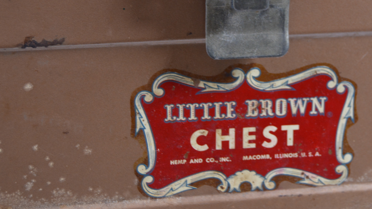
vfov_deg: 11.6
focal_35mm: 104
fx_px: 1026
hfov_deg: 20.4
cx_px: 262
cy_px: 41
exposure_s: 1/60
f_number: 4.5
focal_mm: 34
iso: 500
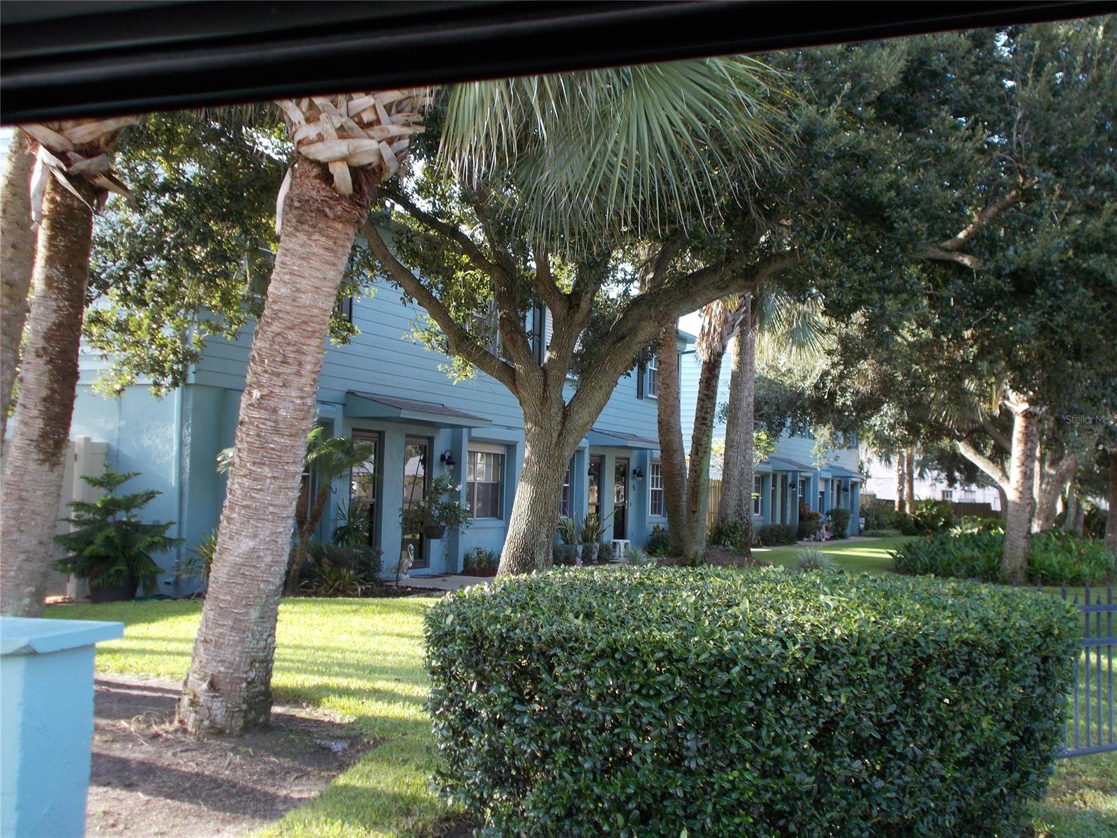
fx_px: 1420
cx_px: 558
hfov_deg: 42.9
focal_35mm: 44
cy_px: 419
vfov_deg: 32.9
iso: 80
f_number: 4.2
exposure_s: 1/60
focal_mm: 7.9
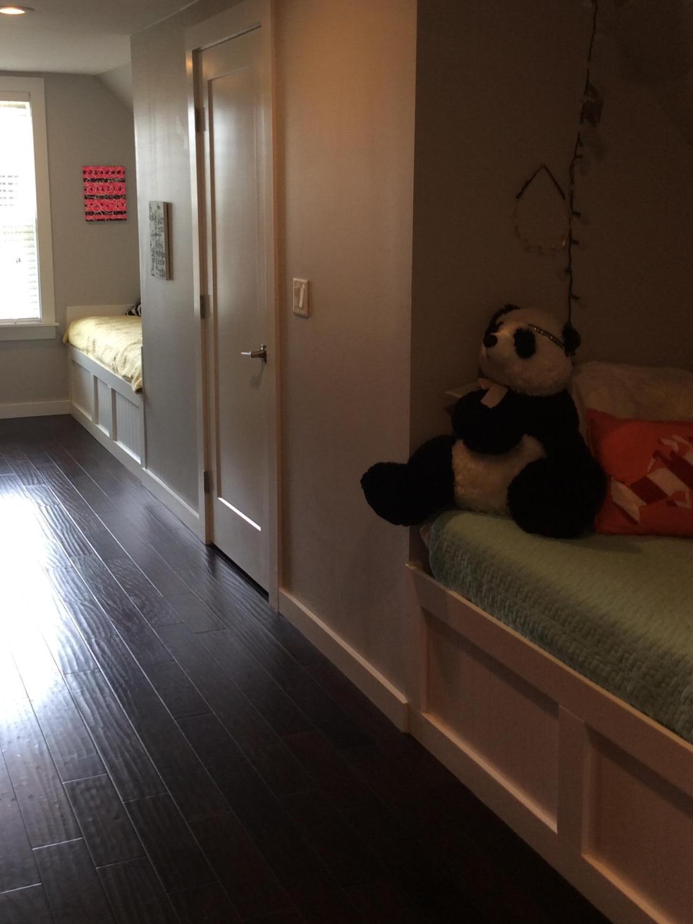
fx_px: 1121
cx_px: 285
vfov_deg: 44.7
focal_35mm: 42
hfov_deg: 34.3
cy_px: 395
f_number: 2.4
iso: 32
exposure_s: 1/24
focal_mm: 3.3
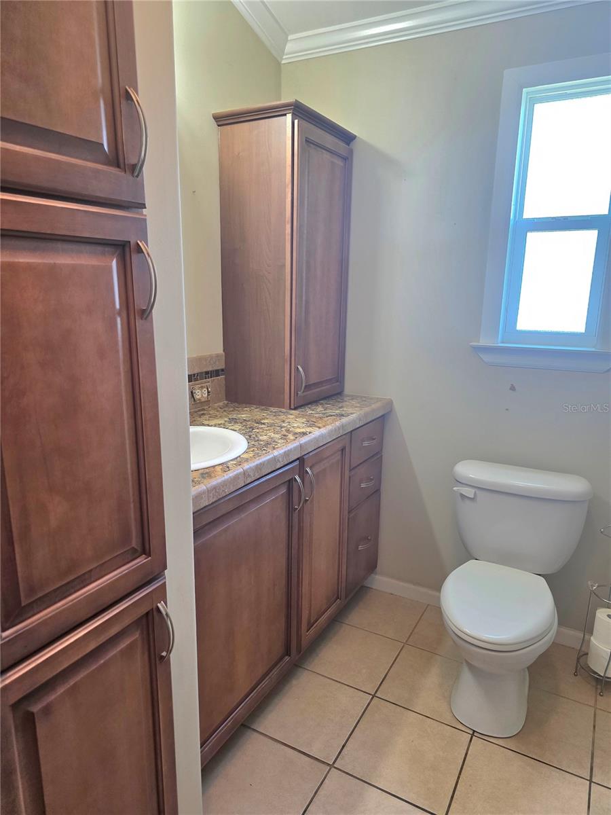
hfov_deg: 58.9
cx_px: 306
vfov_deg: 73.9
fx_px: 541
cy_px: 408
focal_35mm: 23
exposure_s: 1/120
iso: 160
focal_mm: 6.3
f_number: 1.7
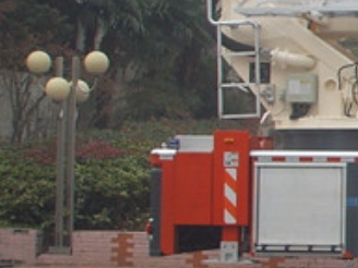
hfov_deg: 11.8
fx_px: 1572
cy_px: 109
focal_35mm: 152
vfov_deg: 9.8
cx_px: 683
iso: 50
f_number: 3.5
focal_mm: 6.6
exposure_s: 1/350
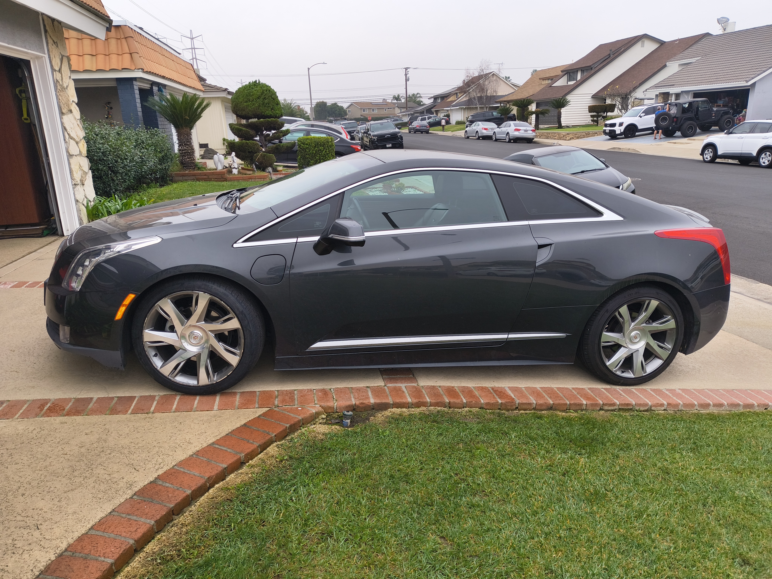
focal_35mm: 25
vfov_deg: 54.9
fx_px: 558
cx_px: 386
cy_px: 290
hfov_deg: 69.4
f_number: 1.7
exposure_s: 1/360
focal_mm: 4.68
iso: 100
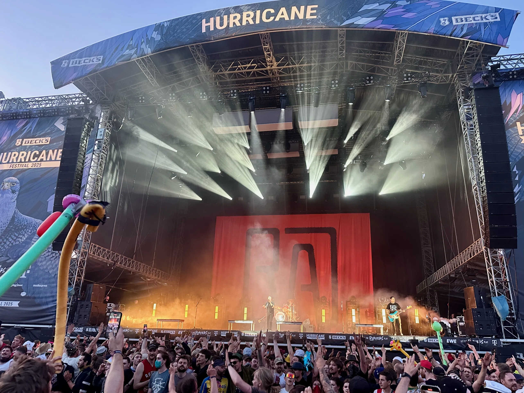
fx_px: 363
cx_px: 262
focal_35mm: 24
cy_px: 196
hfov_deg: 71.6
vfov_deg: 56.8
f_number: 1.78
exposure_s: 1/60
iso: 400
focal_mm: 6.86
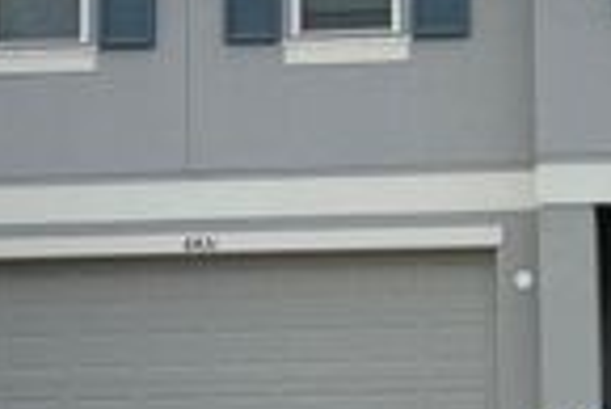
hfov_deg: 23.0
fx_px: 1461
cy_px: 179
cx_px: 560
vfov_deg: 15.9
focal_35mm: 86
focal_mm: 6.76
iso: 80
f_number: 1.78
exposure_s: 1/6173
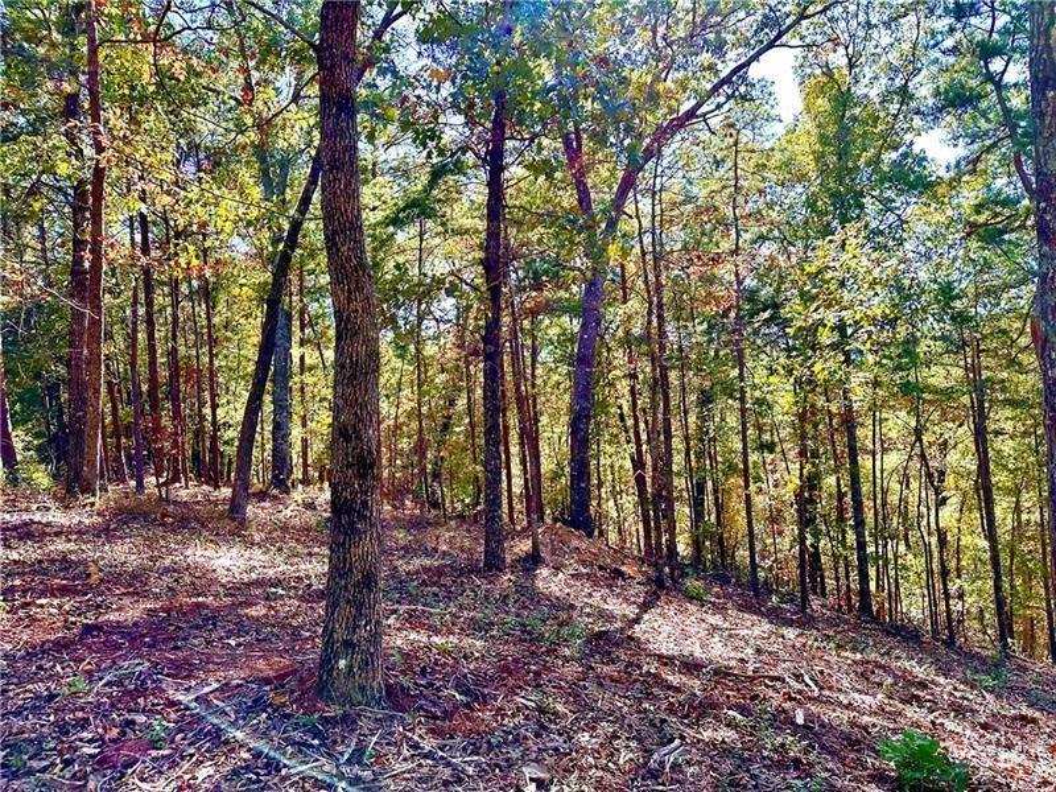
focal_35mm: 24
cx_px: 528
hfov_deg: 71.6
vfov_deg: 56.8
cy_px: 396
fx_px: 732
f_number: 1.78
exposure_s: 1/529
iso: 80
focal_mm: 6.86
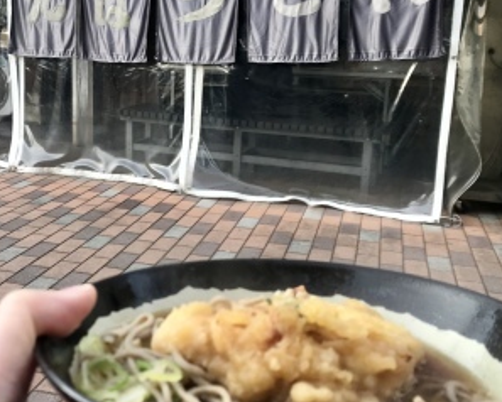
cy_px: 193
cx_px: 147
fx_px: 684
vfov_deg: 32.8
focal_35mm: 46
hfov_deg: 39.6
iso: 25
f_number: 1.8
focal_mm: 3.99
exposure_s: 1/100
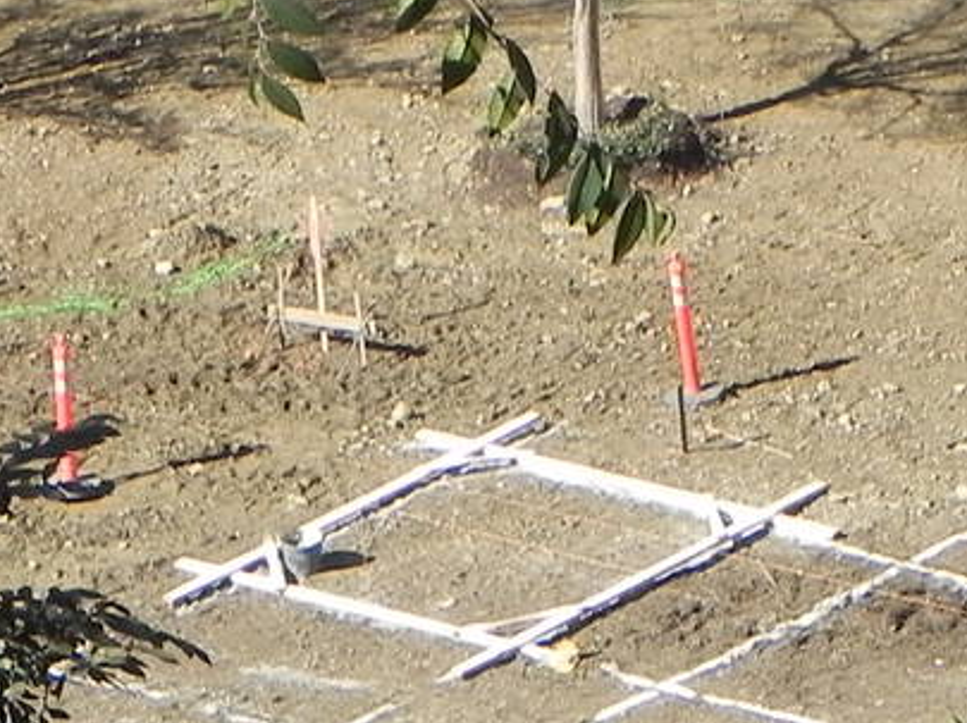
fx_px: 7285
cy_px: 783
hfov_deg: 7.6
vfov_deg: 5.7
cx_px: 678
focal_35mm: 261
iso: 160
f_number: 6.3
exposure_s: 1/298
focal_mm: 11.8
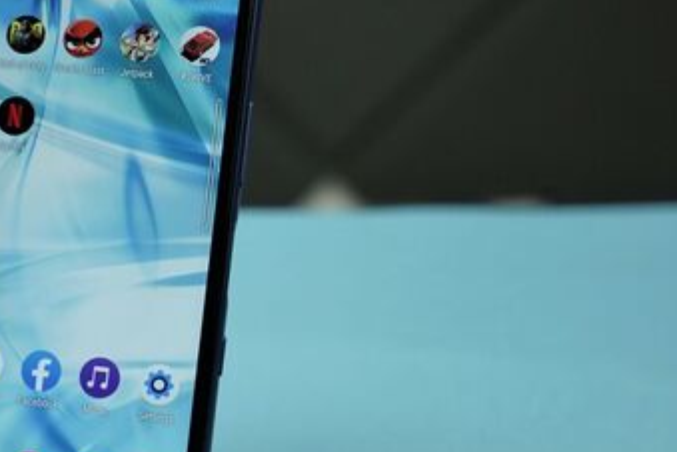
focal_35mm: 83
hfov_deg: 23.5
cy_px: 260
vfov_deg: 16.4
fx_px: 1561
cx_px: 10
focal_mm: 34
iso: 400
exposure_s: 1/160
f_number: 4
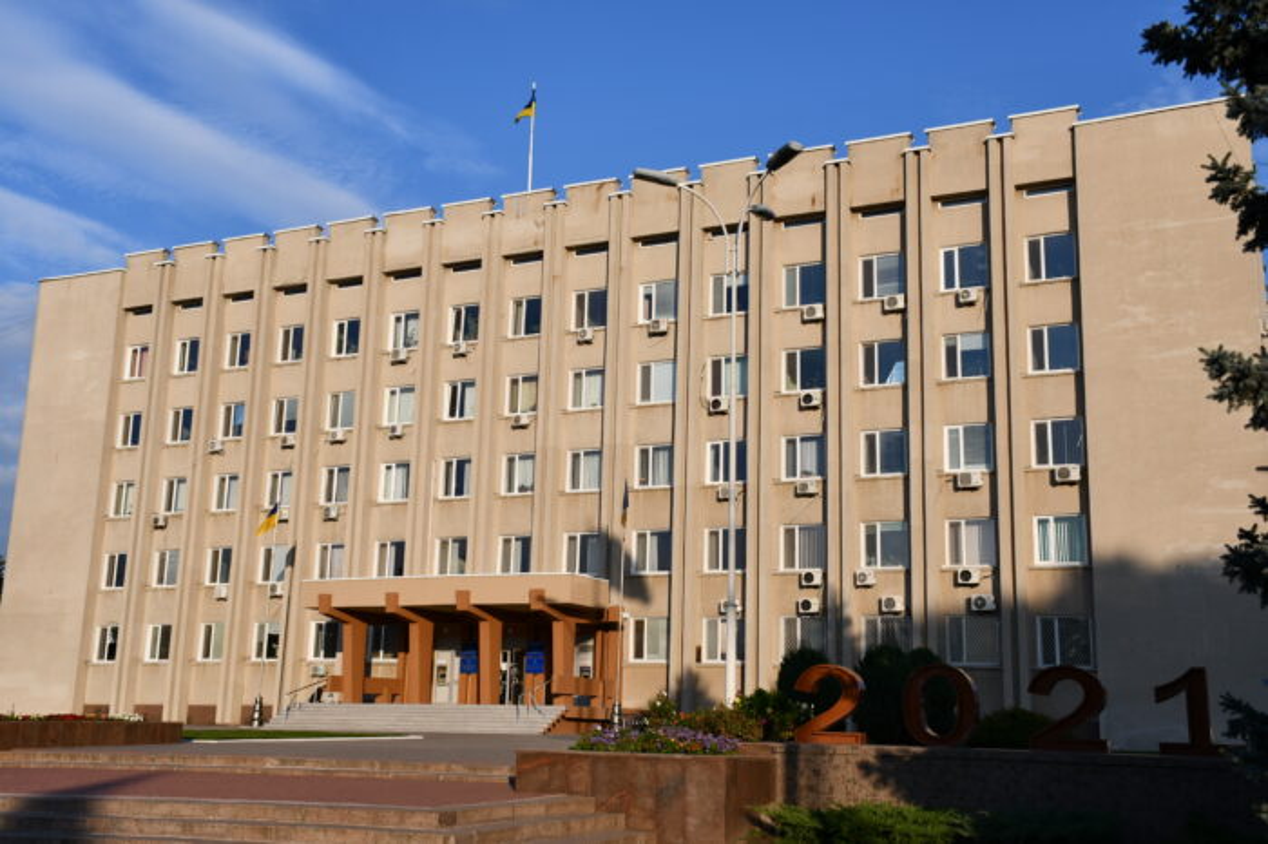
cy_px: 422
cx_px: 634
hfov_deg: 49.6
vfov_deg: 34.2
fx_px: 1373
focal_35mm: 39
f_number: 8
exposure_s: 1/320
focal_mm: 26
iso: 100
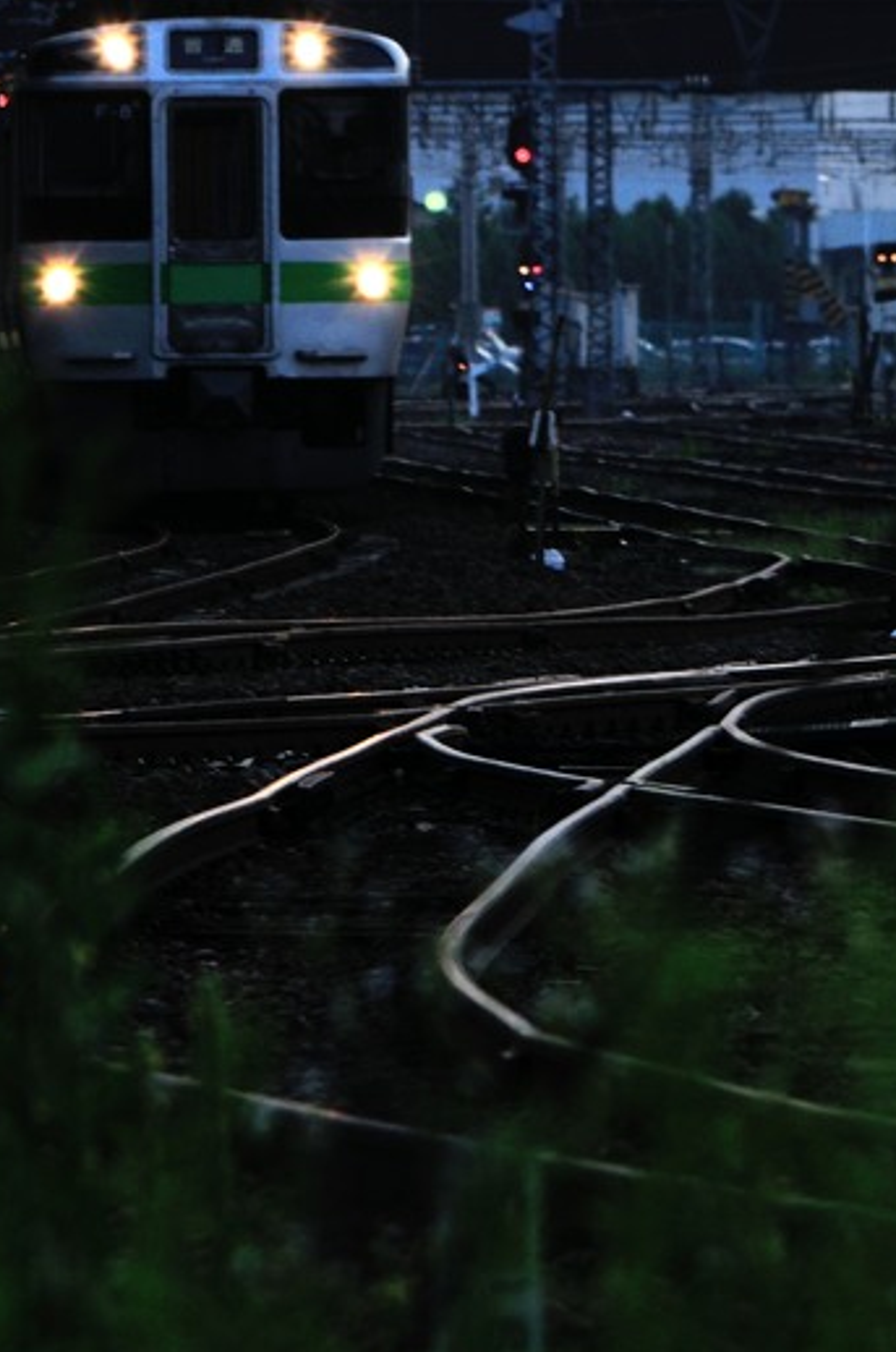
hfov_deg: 1.5
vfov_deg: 2.3
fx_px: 33411
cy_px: 123
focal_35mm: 892
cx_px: 650
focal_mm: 300
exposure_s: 1/125
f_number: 11
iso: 200
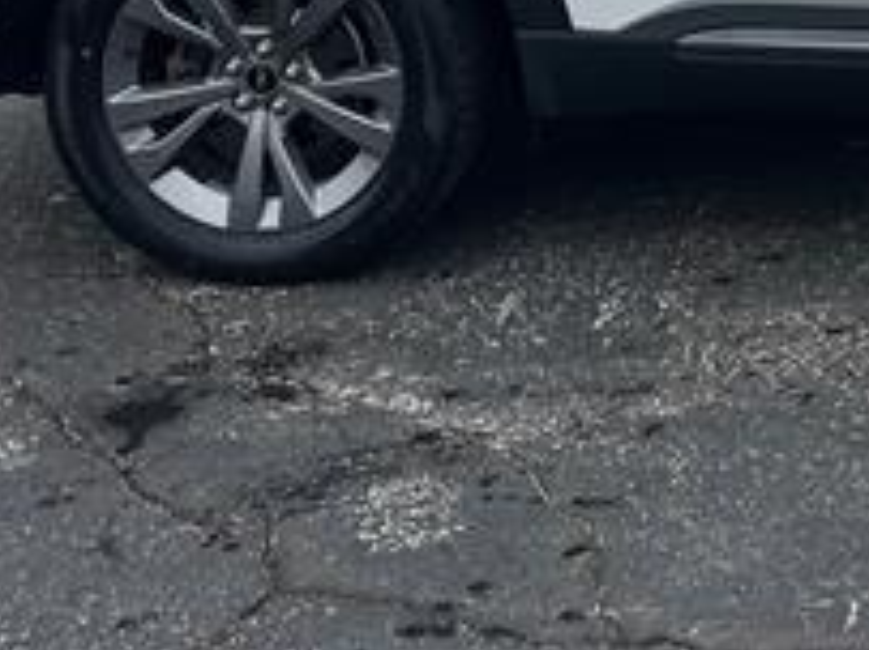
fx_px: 2057
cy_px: -372
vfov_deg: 16.2
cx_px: 1006
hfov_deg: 22.2
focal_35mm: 82
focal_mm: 5.7
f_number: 1.5
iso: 50
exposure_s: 1/1597
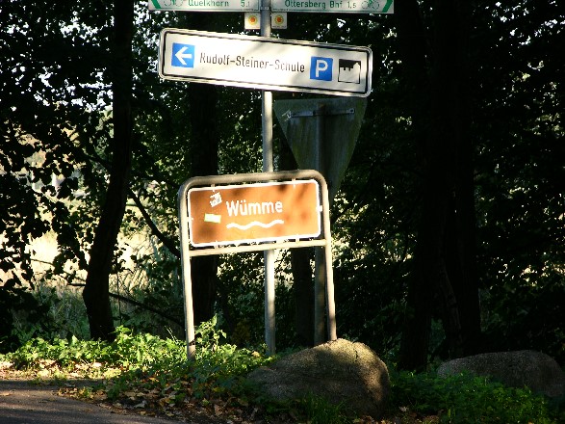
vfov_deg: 5.3
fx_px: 4569
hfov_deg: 7.1
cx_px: 282
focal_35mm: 280
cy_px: 212
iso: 50
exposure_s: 1/47.4
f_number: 4.2
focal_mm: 71.2
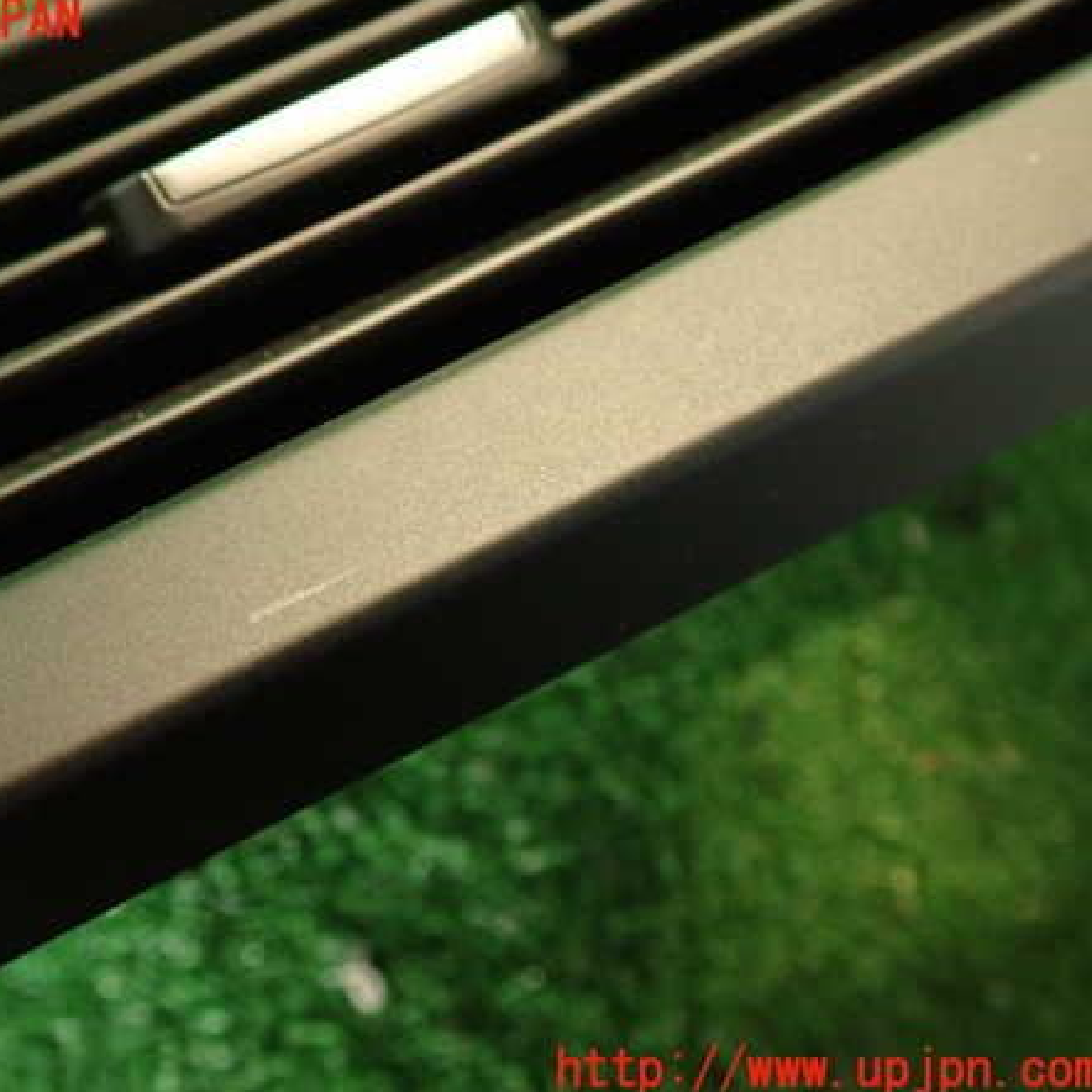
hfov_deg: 45.4
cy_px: 546
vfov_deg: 46.0
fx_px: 1285
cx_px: 373
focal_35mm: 36
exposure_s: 1/30
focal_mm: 5.4
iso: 640
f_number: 2.3
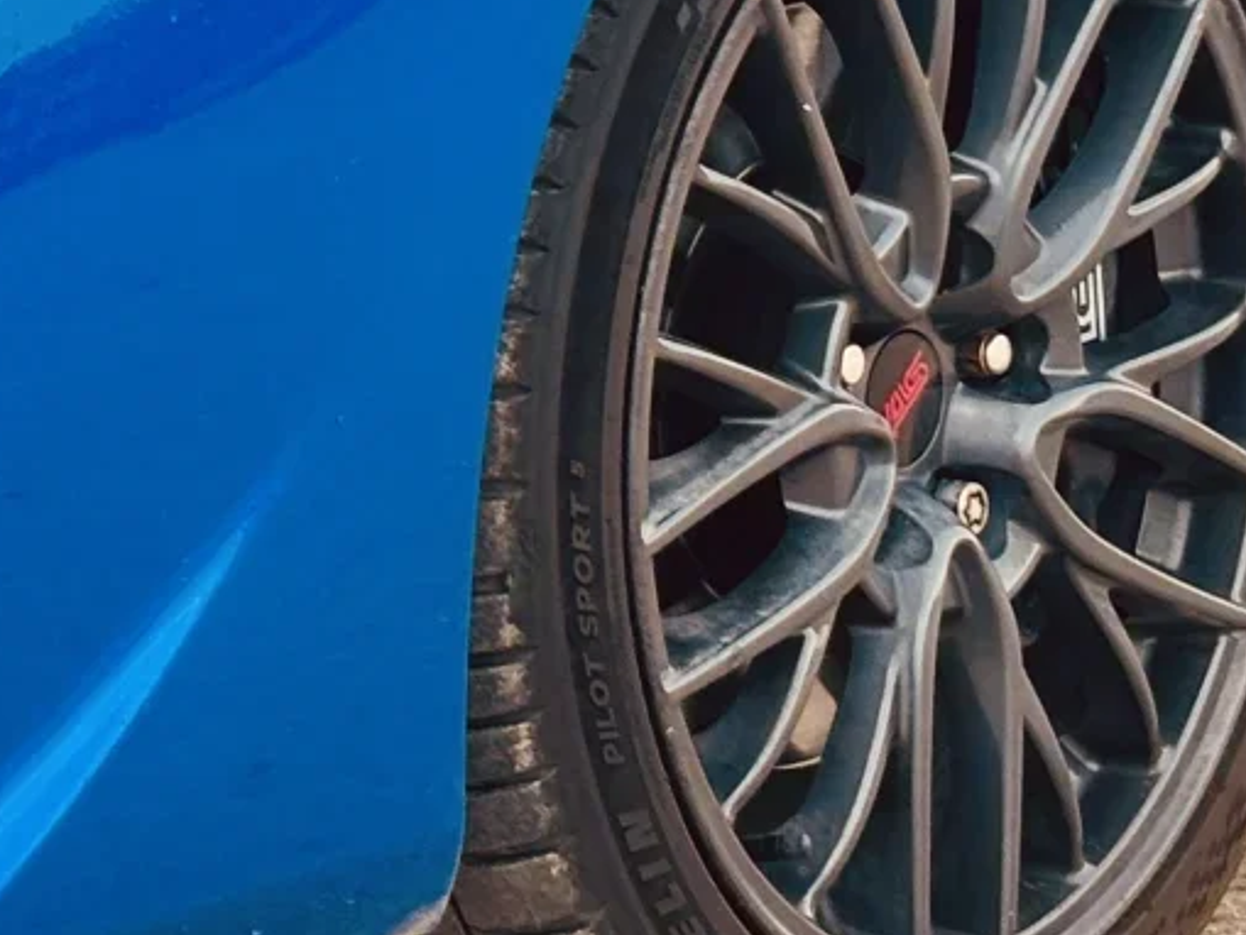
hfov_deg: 9.8
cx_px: -585
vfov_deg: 7.5
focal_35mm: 196
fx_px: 7057
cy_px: -450
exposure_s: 1/657
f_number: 1.6
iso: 32
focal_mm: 5.96
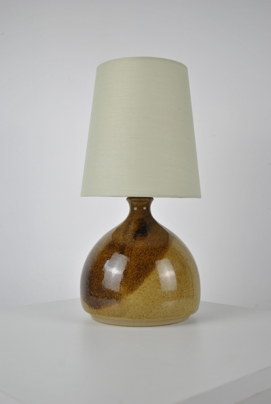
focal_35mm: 44
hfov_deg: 30.9
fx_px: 490
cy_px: 202
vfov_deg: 44.9
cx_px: 136
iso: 200
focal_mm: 29
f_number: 4.5
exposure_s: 1/80
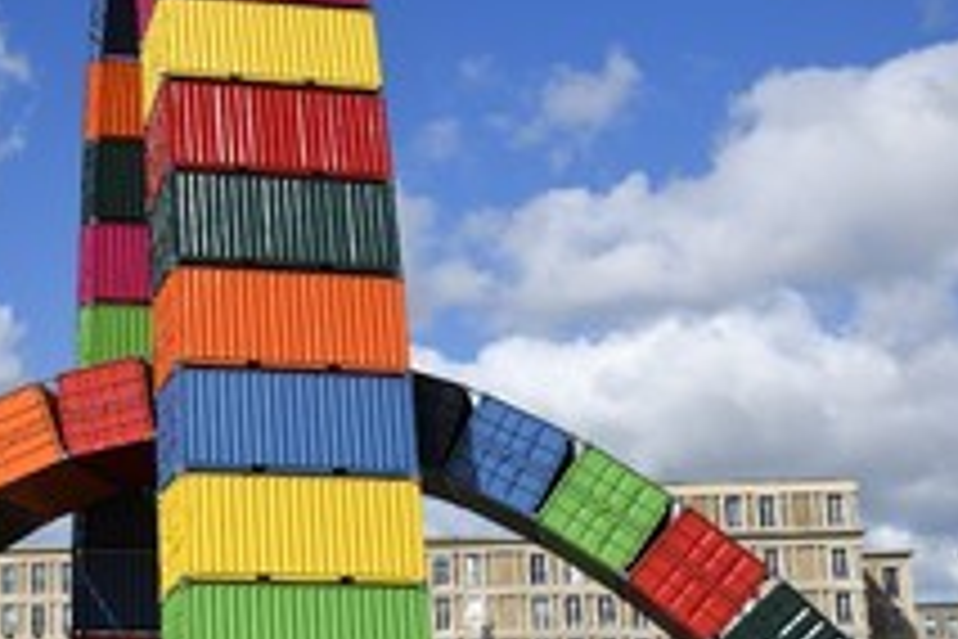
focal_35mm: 67
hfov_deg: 29.1
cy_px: 360
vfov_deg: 20.3
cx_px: 126
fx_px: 1783
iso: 200
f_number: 11
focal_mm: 34
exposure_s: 1/500
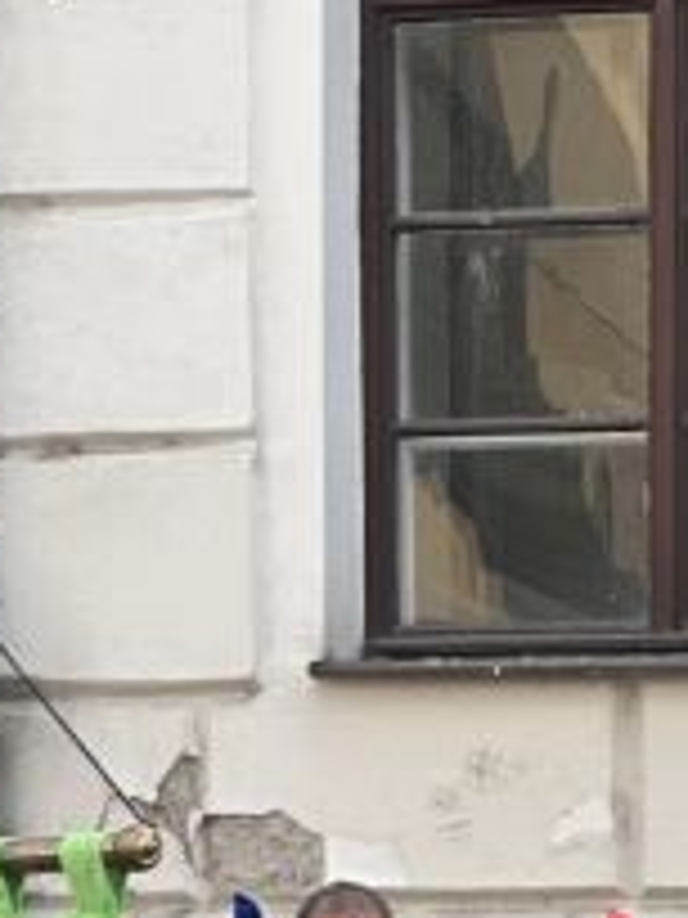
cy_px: 1845
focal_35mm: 373
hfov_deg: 4.0
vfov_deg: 5.2
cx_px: 92
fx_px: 9885
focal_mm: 9
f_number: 2.8
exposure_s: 1/206
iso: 32
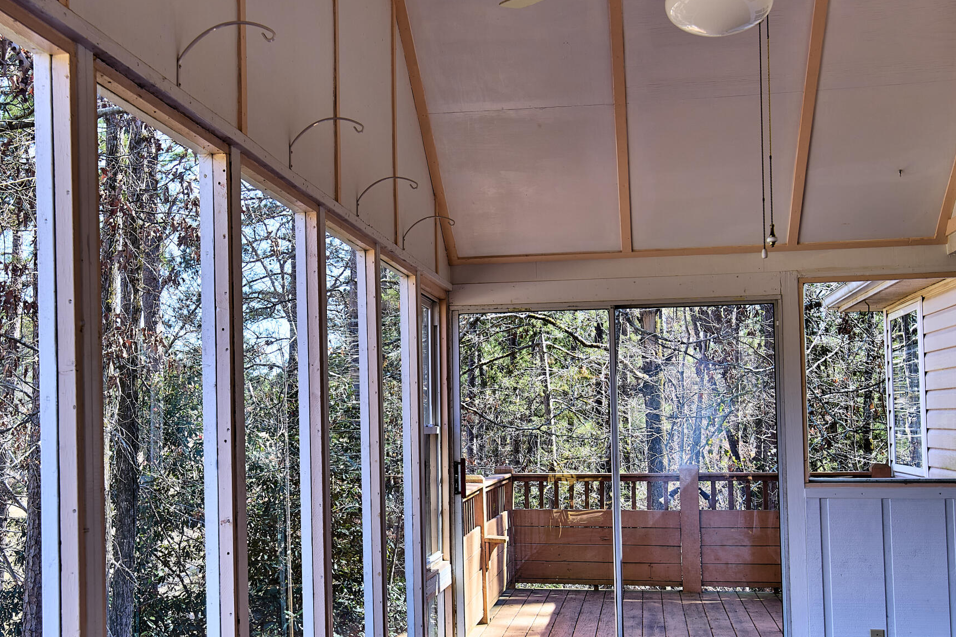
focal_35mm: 52
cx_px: 313
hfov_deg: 37.8
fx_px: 1380
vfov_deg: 25.8
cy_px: 422
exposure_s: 1/320
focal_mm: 30
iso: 400
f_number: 9
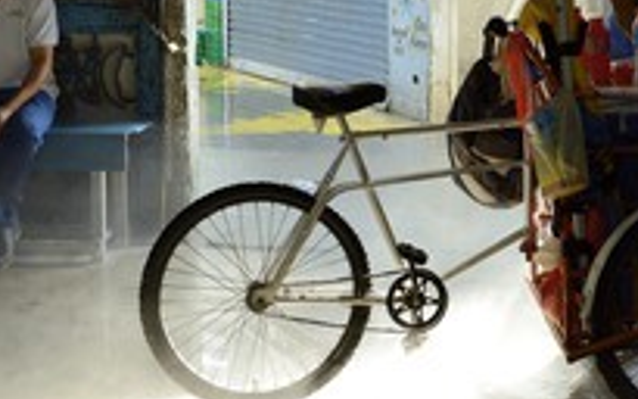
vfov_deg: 13.9
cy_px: 109
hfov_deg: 21.9
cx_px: 496
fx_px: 1634
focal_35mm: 94
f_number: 8
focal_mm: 45
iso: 800
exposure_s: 1/60
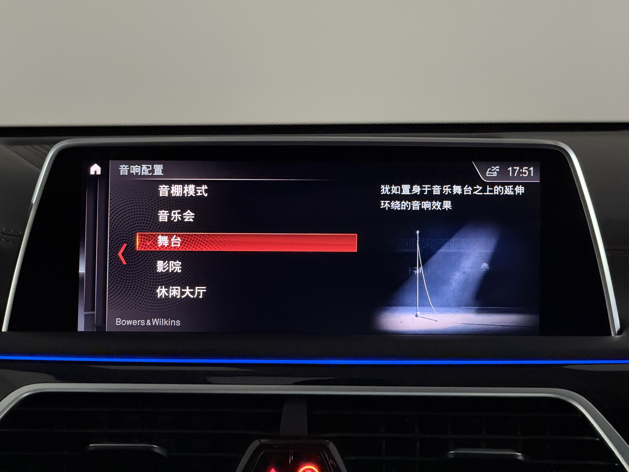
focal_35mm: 120
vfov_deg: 12.3
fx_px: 2180
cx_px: 314
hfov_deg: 16.4
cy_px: 236
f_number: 2.8
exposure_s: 1/20
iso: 2000
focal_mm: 15.66
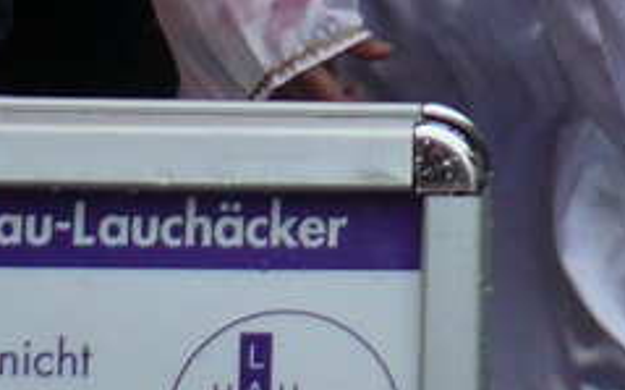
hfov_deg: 10.2
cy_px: -777
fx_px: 3387
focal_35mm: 199
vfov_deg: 6.1
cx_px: 975
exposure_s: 1/80
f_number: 2.8
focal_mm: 7.4
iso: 100
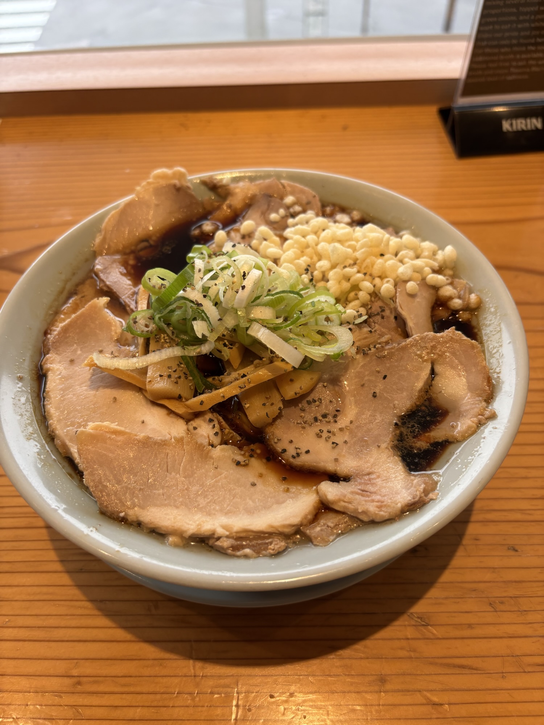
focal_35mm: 26
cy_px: 362
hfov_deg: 53.1
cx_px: 272
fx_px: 545
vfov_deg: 67.3
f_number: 1.6
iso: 40
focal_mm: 5.96
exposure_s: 1/121
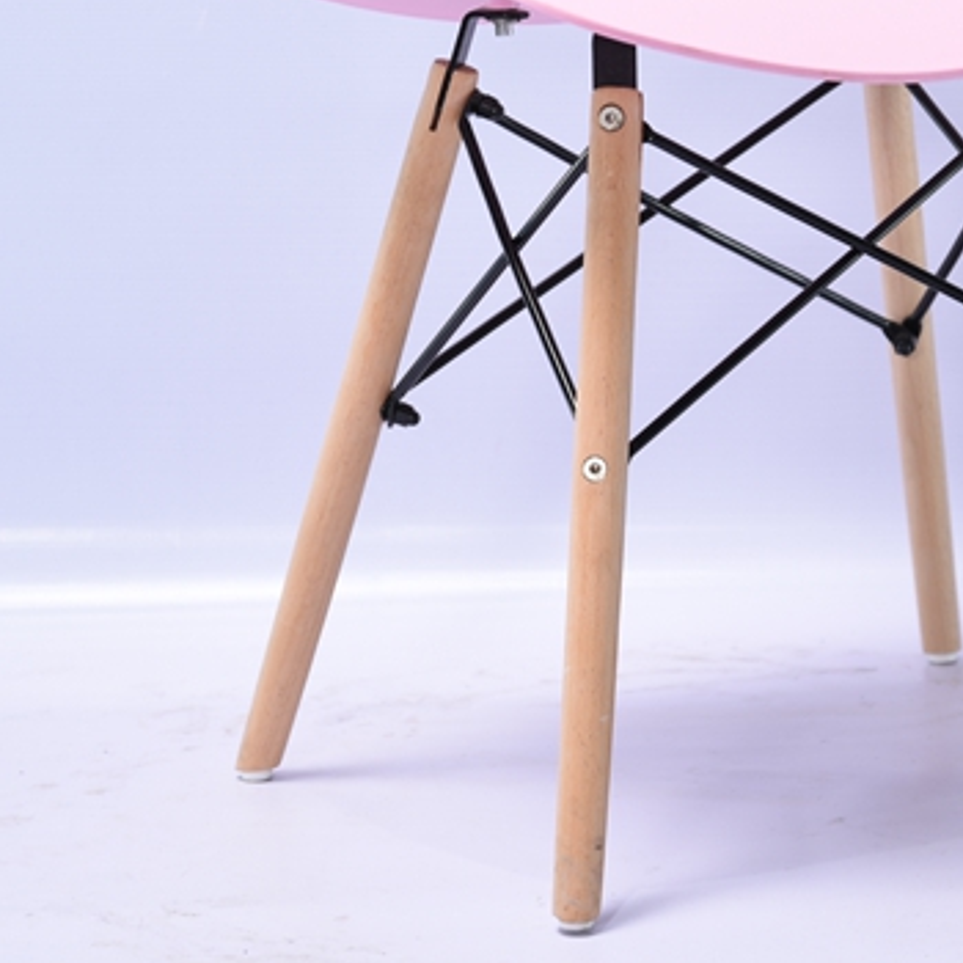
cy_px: 352
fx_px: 5193
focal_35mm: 165
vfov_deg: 10.6
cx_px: 682
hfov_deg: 10.6
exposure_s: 1/50
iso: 125
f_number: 4.5
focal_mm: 85
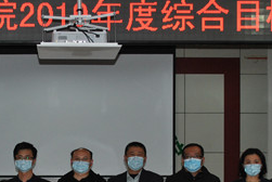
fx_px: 651
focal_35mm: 86
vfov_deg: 15.7
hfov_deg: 23.3
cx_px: 53
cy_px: 175
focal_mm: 24
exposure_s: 1/60
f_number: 4
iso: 200
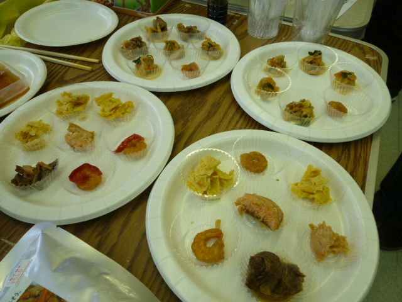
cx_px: 201
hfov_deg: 69.4
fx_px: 290
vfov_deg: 54.9
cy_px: 151
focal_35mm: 25
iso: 80
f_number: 2.8
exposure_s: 1/60
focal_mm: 4.5
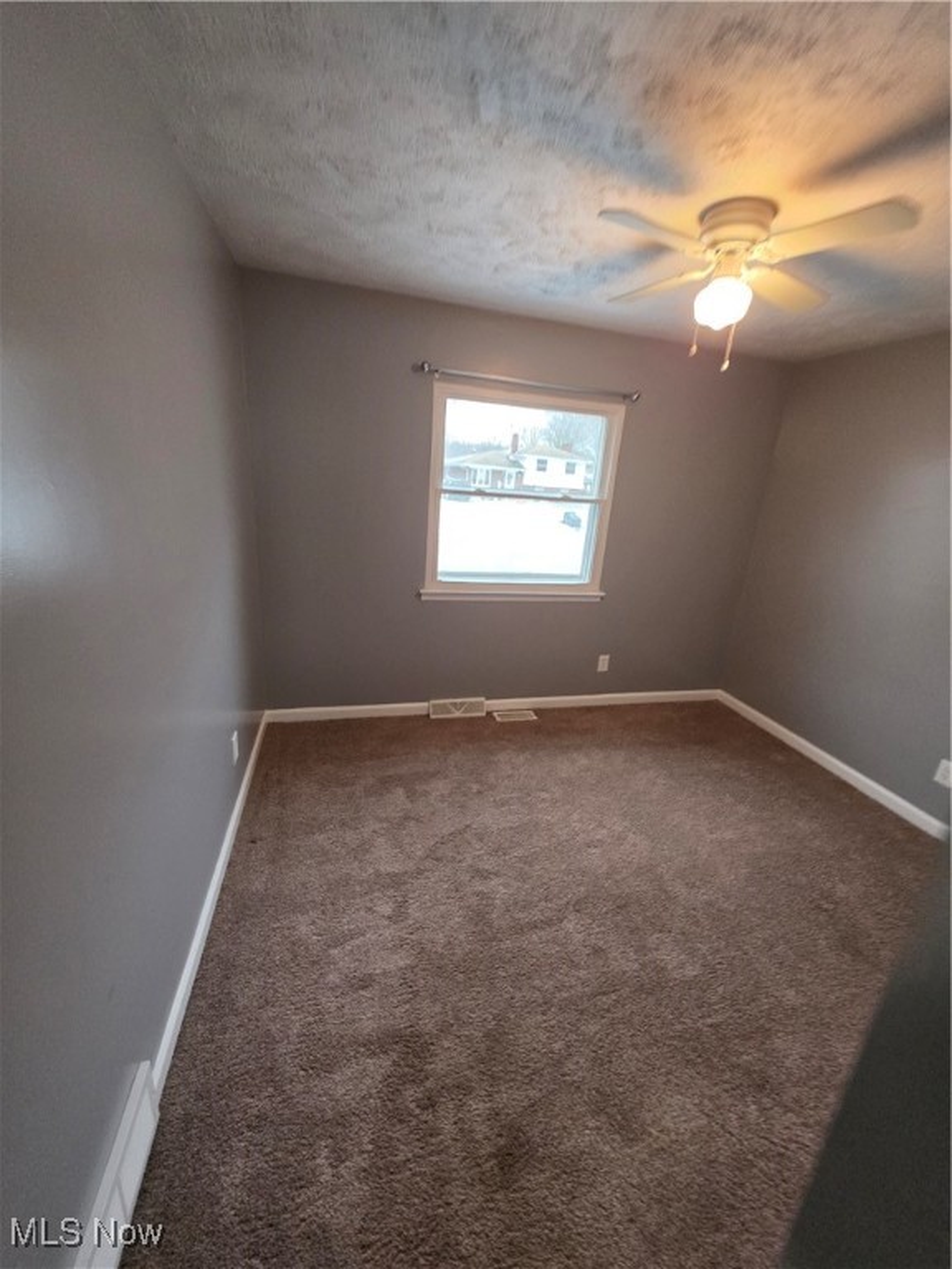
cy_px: 634
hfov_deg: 89.9
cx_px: 476
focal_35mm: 13
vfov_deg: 106.2
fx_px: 477
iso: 500
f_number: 1.9
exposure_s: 1/60
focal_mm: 2.2
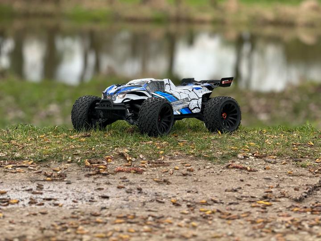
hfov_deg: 16.4
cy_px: 120
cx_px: 160
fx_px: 1113
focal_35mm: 120
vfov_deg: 12.3
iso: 50
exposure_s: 1/352
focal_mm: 15.66
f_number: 2.8
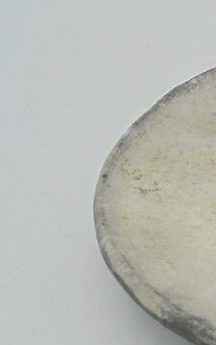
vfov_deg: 28.5
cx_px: 429
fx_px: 678
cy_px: 206
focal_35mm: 72
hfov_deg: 14.9
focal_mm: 4.6
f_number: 3.5
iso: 100
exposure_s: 1/80
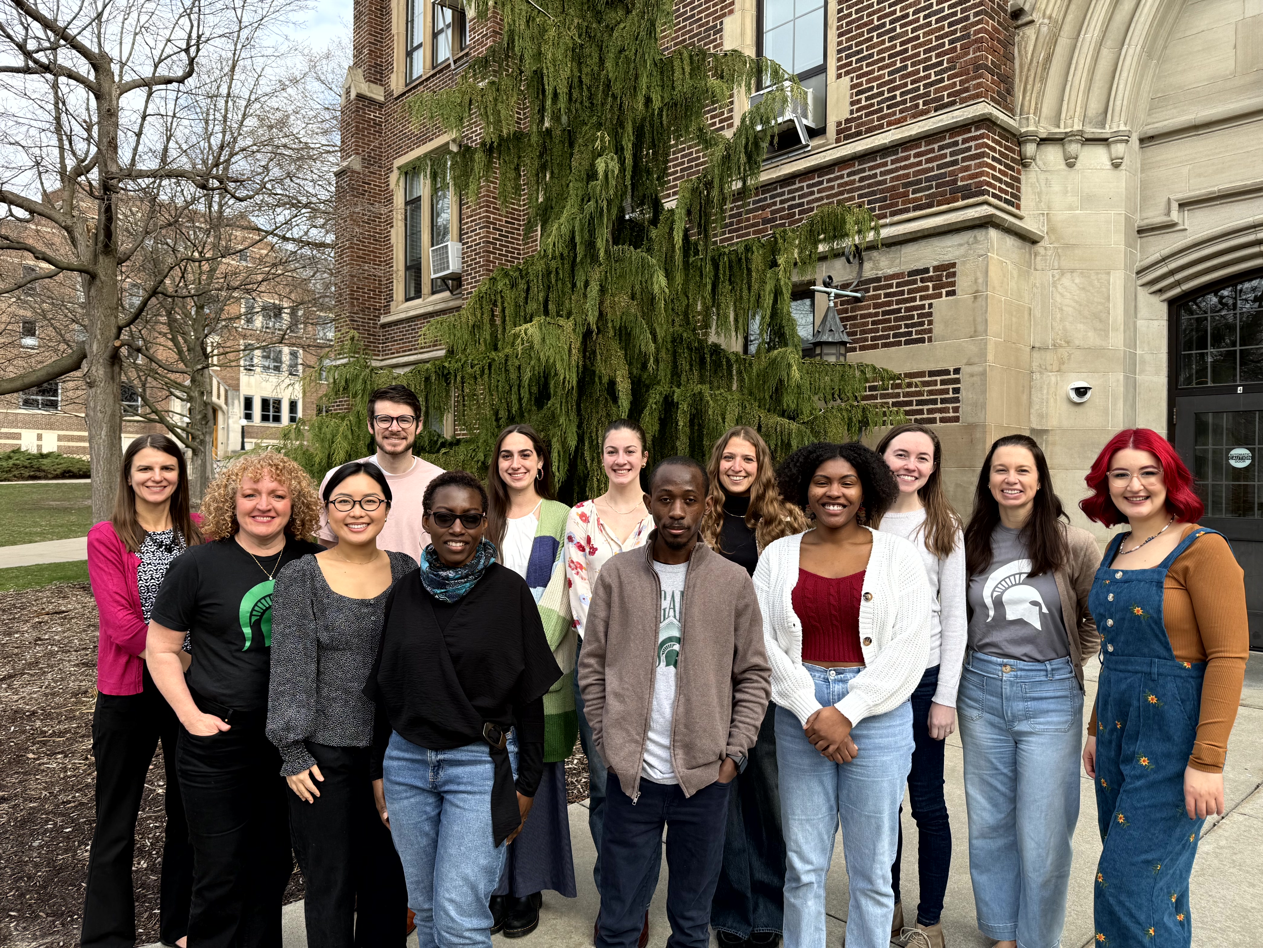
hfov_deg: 71.6
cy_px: 474
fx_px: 876
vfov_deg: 56.8
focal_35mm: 24
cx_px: 632
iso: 80
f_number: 1.78
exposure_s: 1/909
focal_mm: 6.76
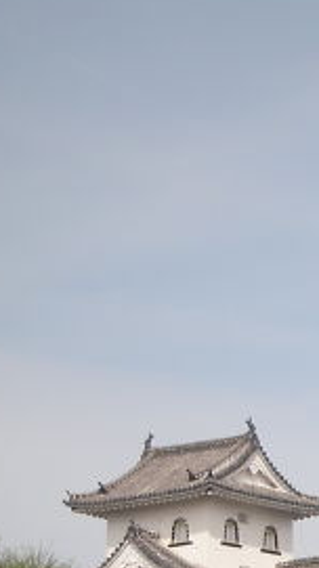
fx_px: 4461
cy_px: 536
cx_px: 638
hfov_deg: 4.0
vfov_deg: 7.3
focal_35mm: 296
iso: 50
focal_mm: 17.4
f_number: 5
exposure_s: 1/296
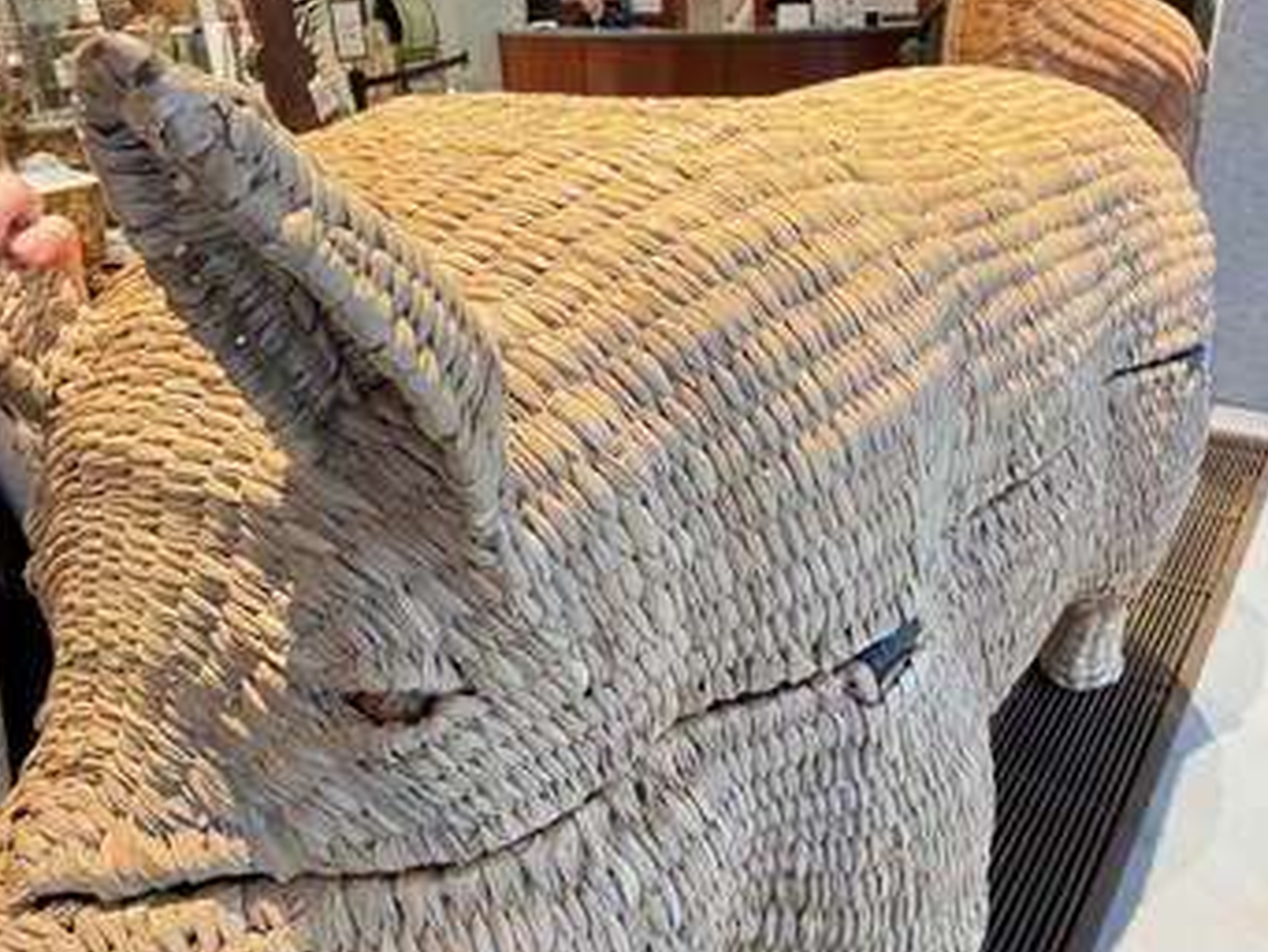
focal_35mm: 27
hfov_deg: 65.1
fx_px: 989
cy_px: 472
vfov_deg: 51.4
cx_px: 710
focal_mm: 2.69
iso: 200
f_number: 1.9
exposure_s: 1/40
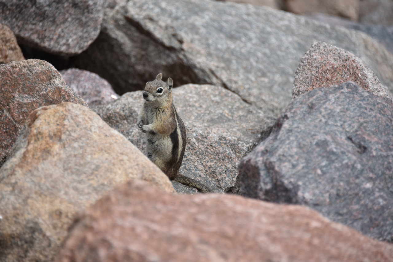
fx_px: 3276
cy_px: 131
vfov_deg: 4.6
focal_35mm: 300
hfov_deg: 6.9
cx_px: 196
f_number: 5.6
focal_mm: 300
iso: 200
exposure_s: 1/640
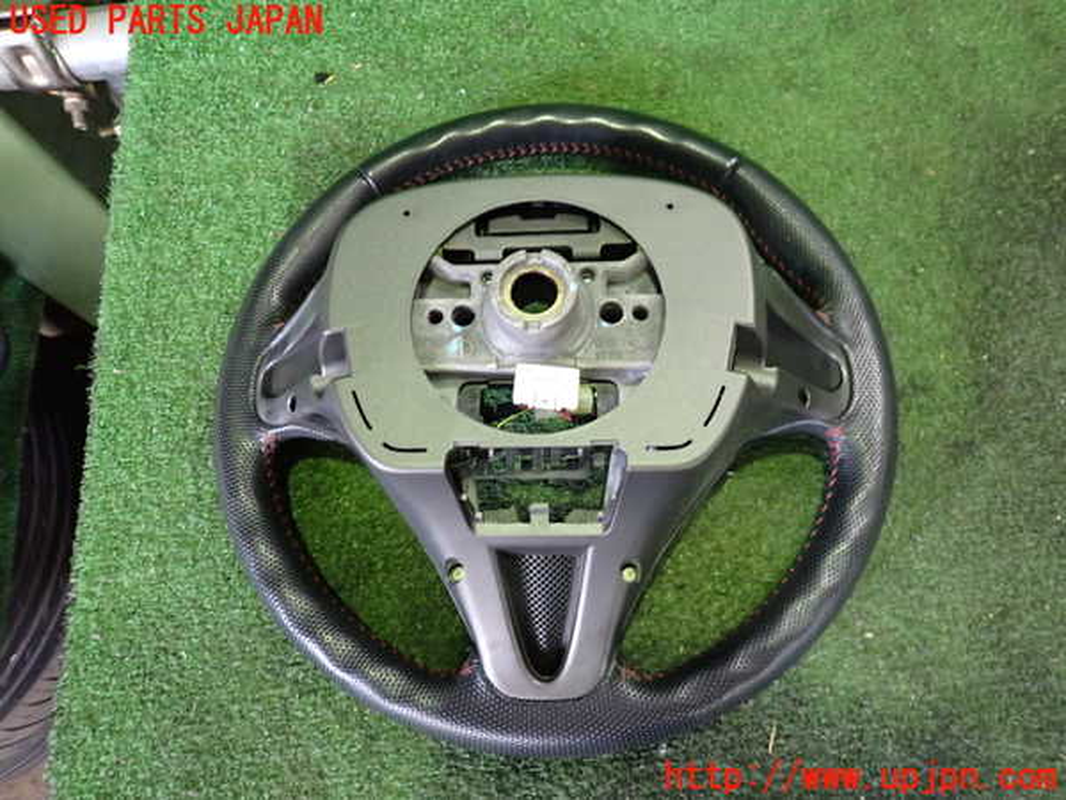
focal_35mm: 25
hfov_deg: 69.4
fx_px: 770
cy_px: 400
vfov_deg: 54.9
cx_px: 533
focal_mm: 4.5
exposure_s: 1/30
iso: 500
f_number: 2
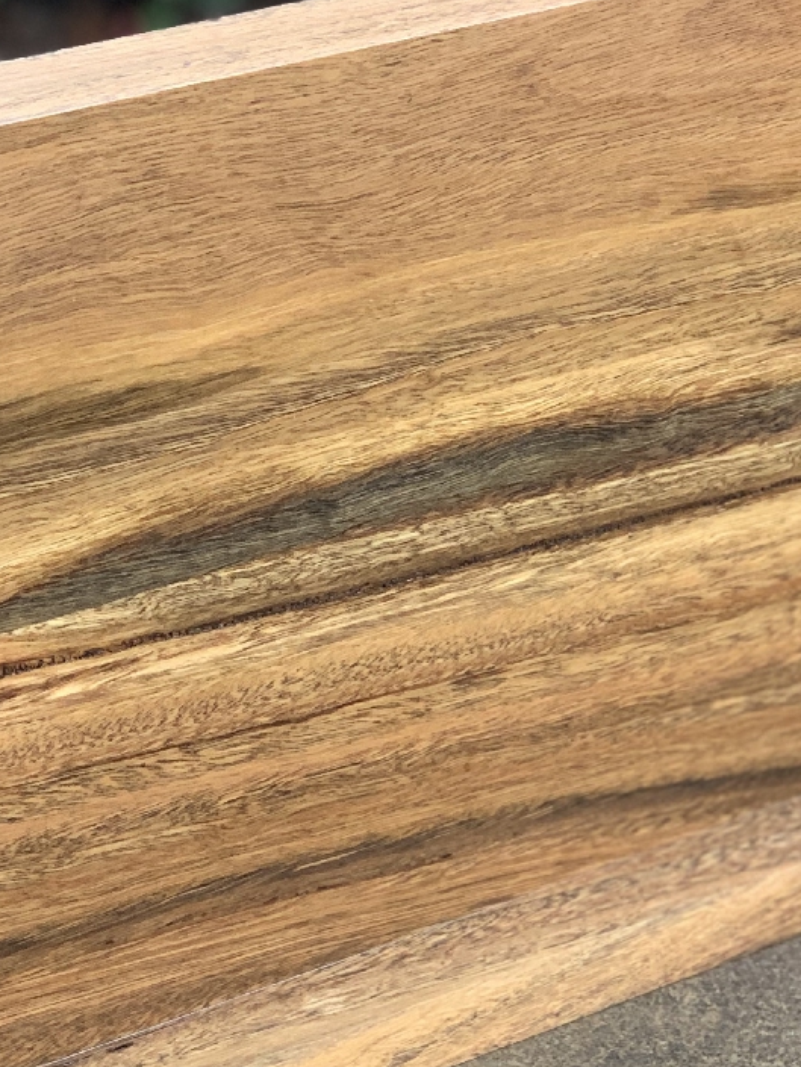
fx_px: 3670
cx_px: 372
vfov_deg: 16.5
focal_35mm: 119
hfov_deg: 12.5
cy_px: 506
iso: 100
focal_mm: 6
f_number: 2.4
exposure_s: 1/122
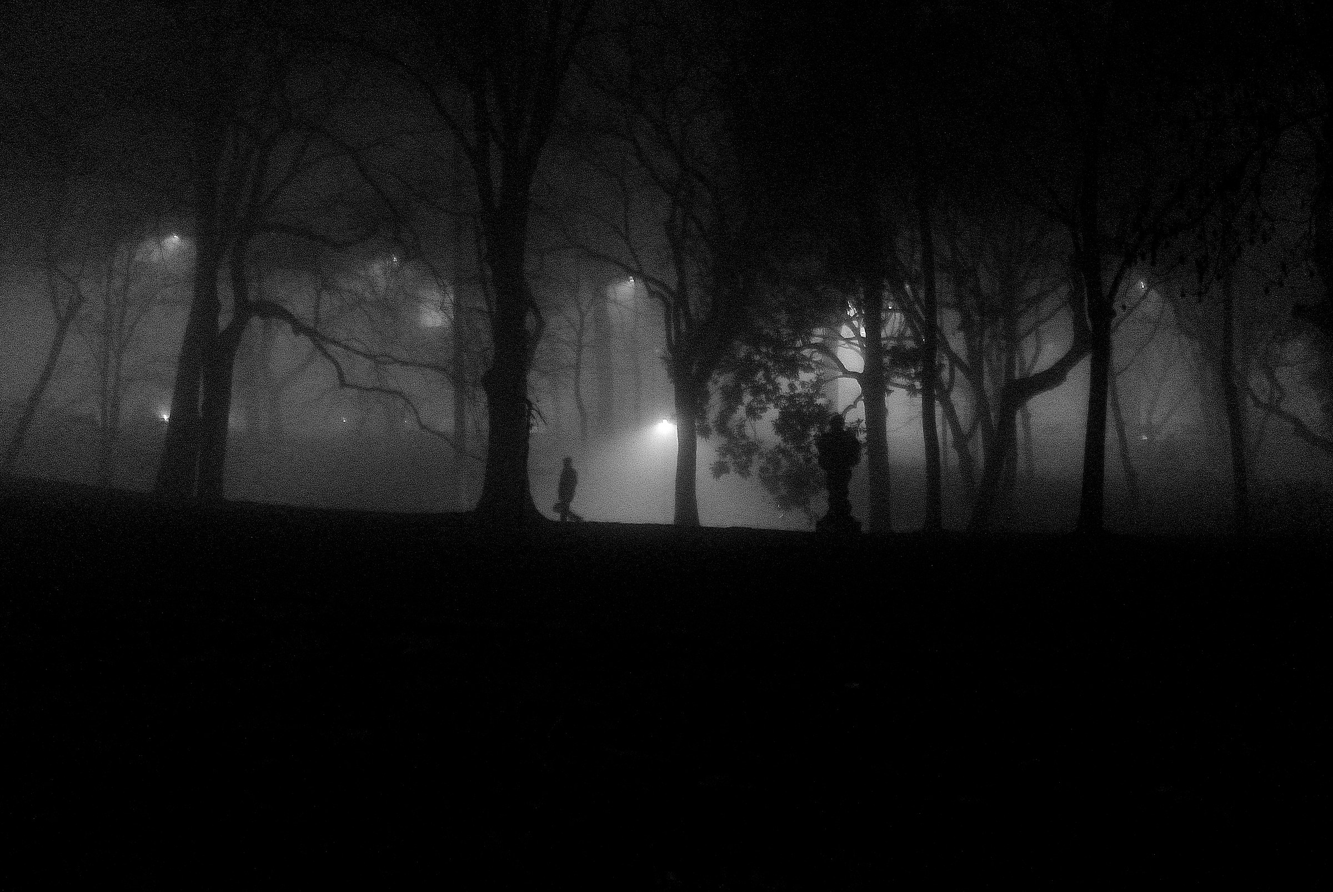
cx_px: 666
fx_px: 1816
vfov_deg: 27.6
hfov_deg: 40.3
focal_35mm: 49
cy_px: 446
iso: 3200
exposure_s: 1/15
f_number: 1.8
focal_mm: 18.5
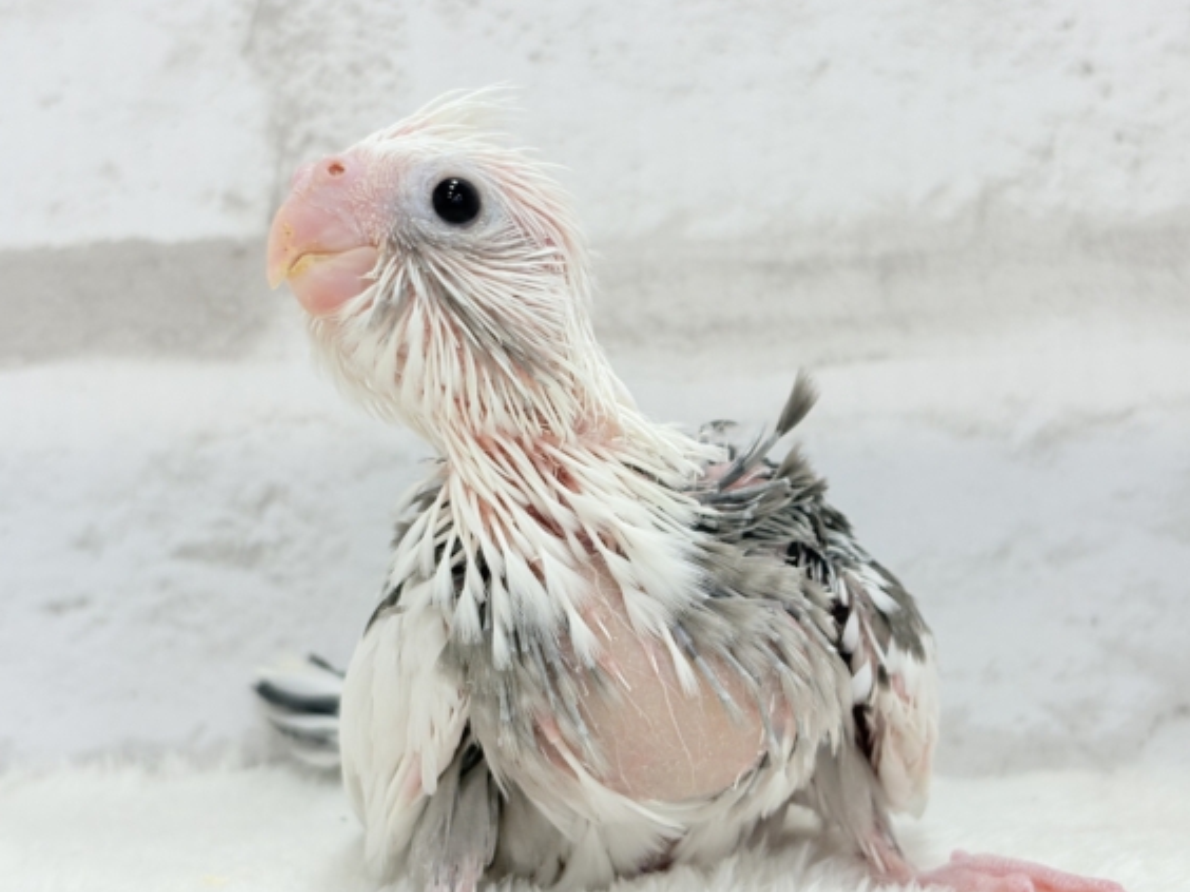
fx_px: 2028
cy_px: 437
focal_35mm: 59
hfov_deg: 32.7
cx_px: 656
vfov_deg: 24.8
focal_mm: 5.96
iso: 40
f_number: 1.6
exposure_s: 1/50
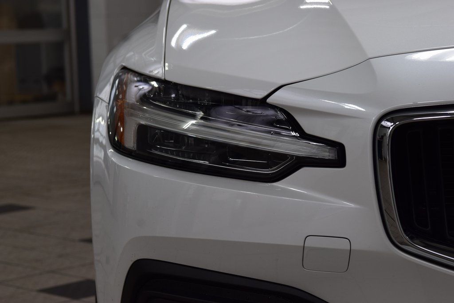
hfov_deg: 19.5
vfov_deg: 13.0
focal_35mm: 105
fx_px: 1324
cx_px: 227
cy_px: 152
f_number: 7.1
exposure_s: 1/50
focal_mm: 70
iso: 400
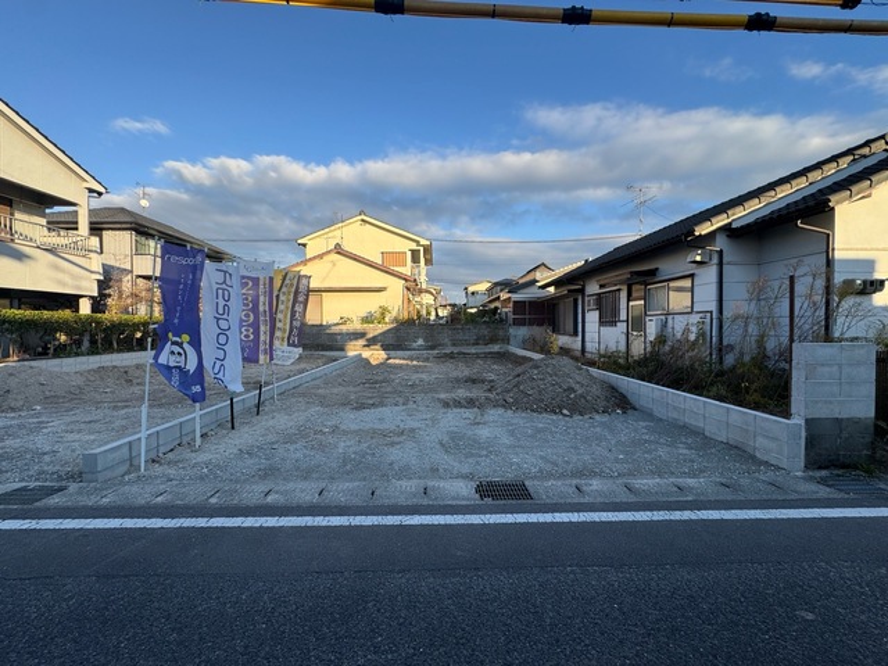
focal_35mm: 14
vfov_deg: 85.7
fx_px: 359
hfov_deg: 102.1
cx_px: 444
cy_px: 333
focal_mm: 2.22
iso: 50
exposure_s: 1/831
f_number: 2.2
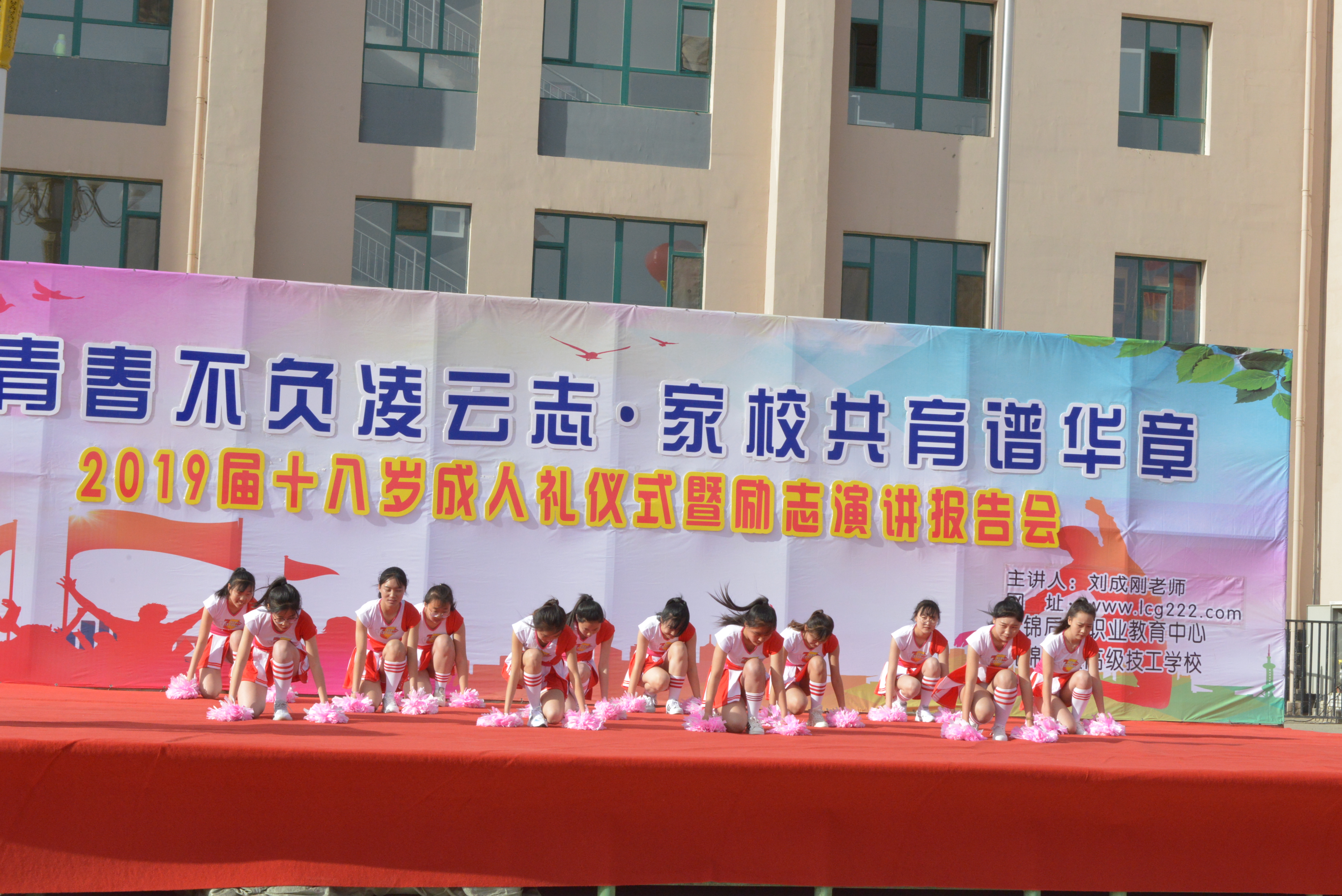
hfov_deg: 32.4
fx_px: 2312
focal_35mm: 62
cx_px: 671
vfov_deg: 21.9
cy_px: 448
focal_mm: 62
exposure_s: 1/1250
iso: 3200
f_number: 18
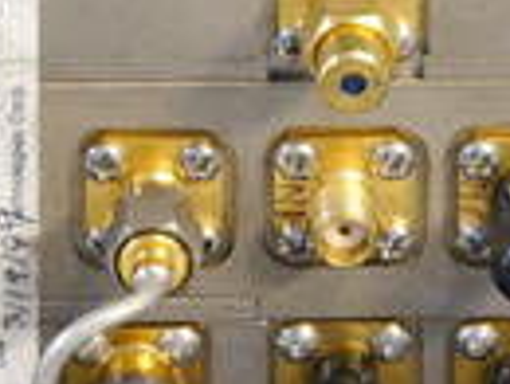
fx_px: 7336
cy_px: 141
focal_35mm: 497
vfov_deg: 3.0
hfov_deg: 4.0
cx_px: 235
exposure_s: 1
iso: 400
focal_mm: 81
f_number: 18
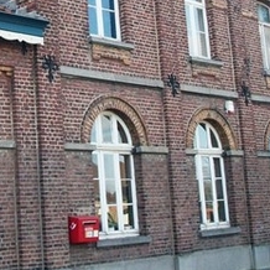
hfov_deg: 21.8
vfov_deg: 22.0
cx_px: 42
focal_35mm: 78
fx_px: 688
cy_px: 69
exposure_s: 1/40
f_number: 8.8
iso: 80
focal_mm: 5.7
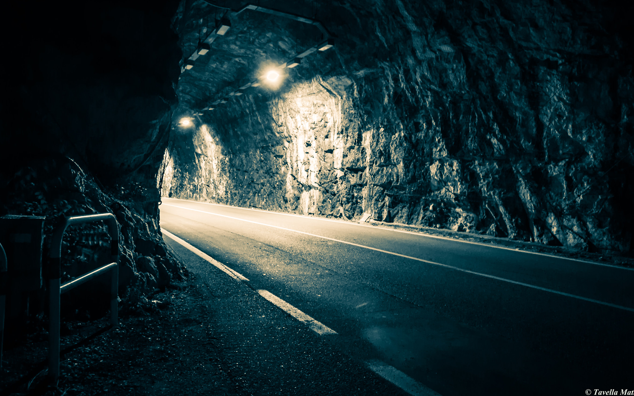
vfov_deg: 51.9
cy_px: 186
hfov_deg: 75.9
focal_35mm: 24
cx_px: 320
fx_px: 406
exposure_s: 1
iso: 200
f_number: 3.2
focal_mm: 15
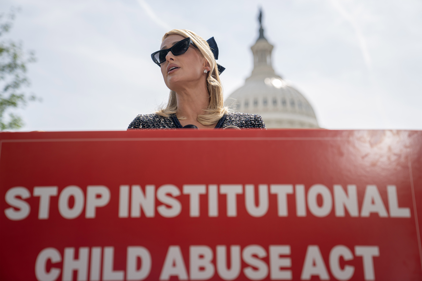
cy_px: 140
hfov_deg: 33.9
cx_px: 211
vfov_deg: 23.0
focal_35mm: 59
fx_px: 692
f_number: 2.8
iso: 100
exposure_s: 1/1600
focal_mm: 59
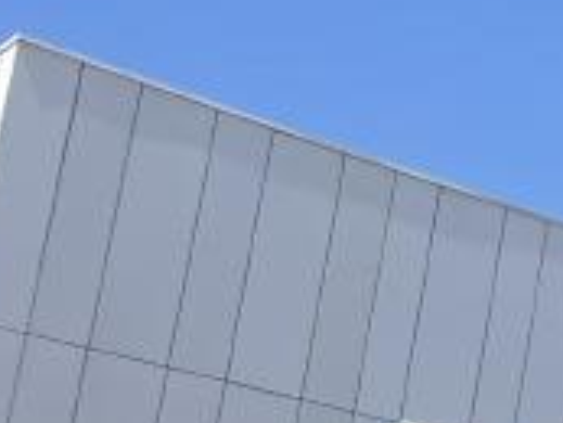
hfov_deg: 8.4
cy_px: 364
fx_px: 3125
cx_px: 1783
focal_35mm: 192
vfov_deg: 7.7
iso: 32
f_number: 1.6
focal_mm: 4.2
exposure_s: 1/3509
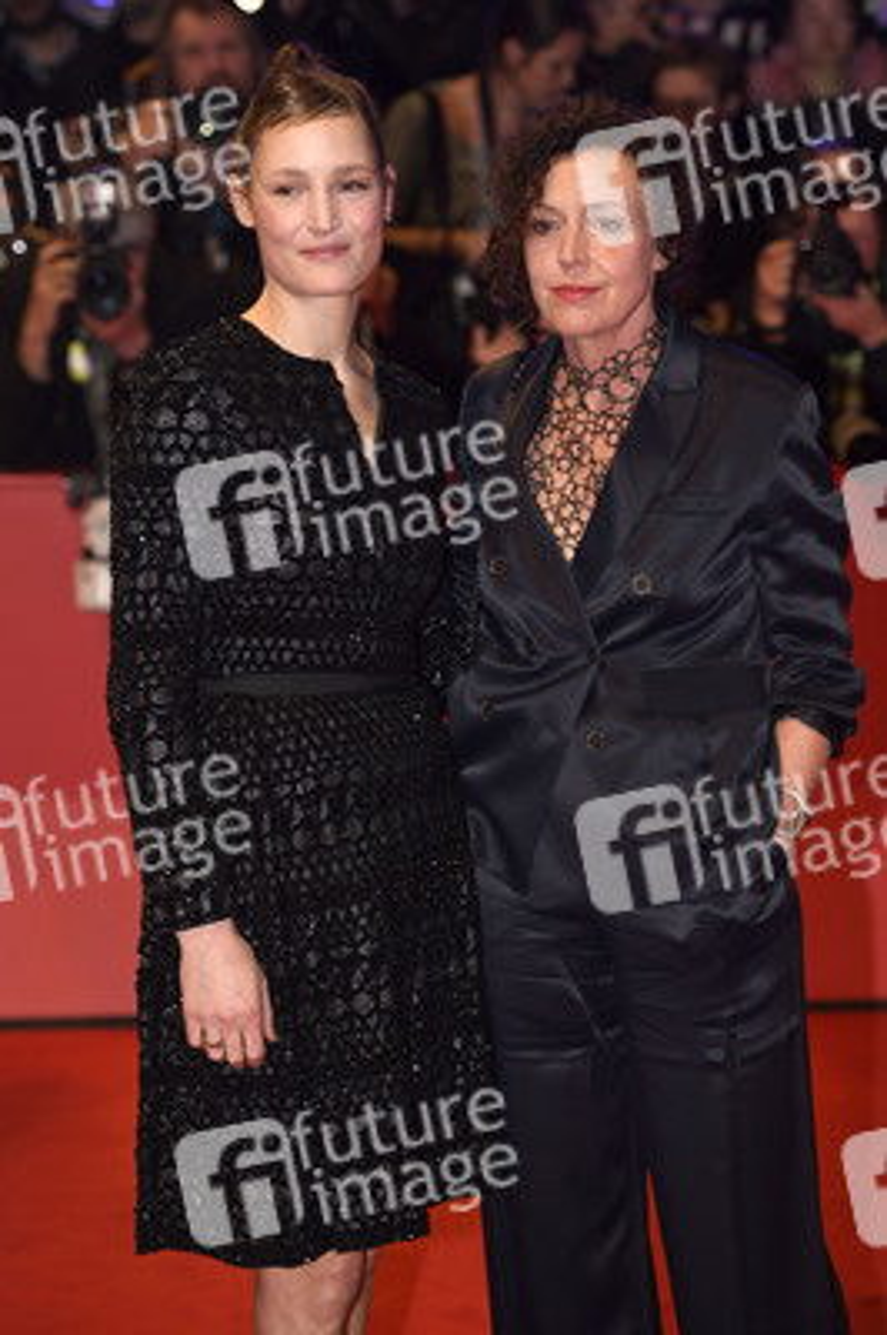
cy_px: 668
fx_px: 3332
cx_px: 444
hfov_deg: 15.2
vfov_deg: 22.6
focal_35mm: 90
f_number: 3.5
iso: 800
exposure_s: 1/640
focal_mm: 90
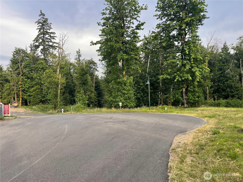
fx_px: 175
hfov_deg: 69.4
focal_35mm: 25
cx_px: 122
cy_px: 91
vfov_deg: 54.9
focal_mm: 5.1
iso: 32
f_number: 1.6
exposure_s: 1/376
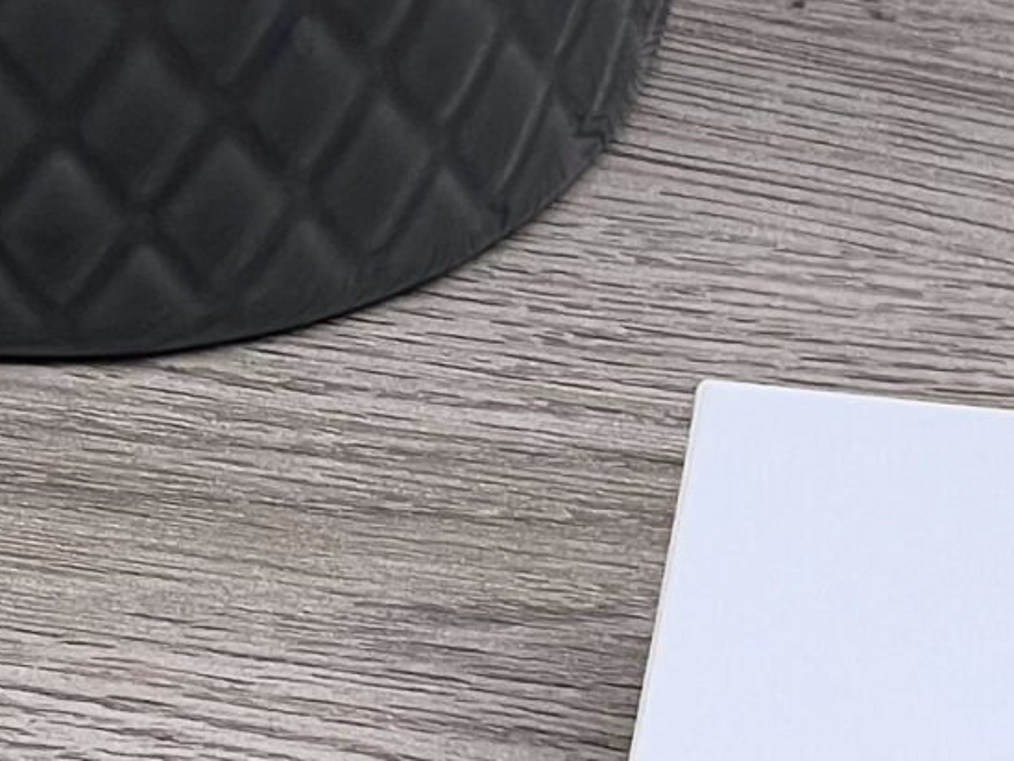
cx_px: 2100
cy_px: 1559
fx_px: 10518
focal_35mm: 359
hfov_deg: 5.4
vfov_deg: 4.1
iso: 40
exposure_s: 1/100
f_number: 2.8
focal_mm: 9
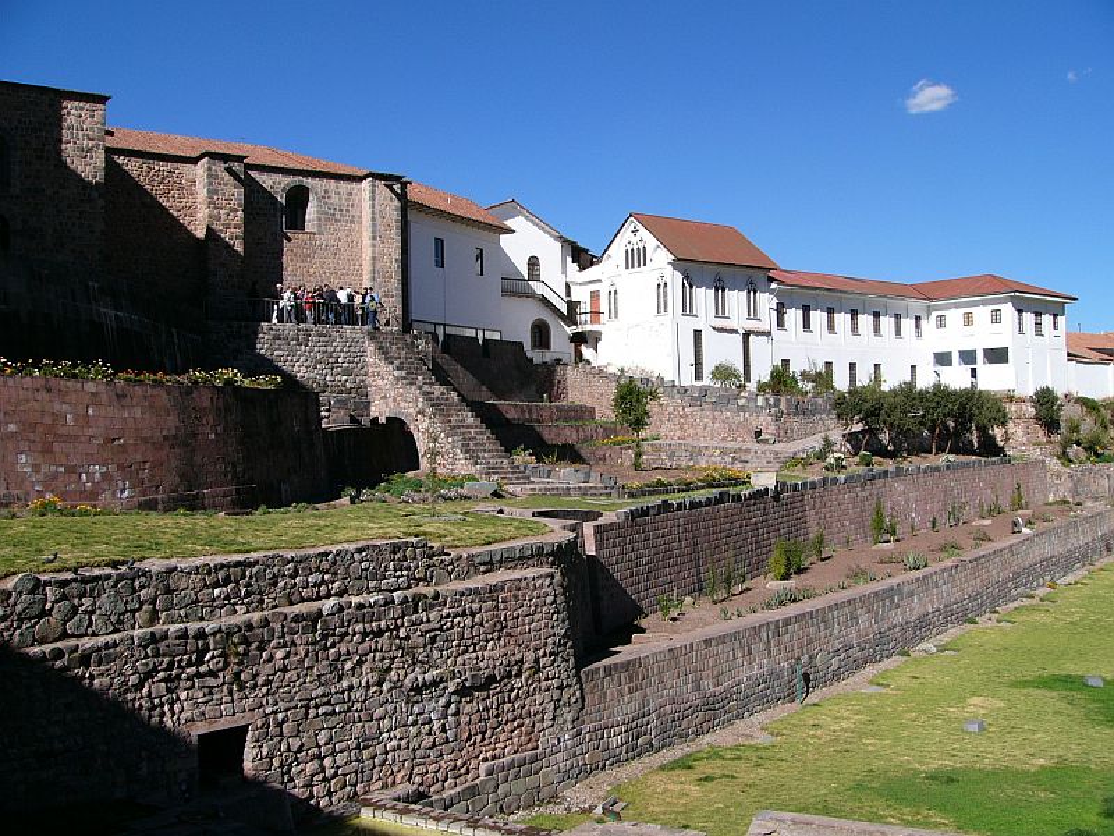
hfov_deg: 51.4
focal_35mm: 36
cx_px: 557
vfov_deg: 39.7
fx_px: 1159
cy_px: 418
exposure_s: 1/500
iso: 50
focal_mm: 6
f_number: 4.6
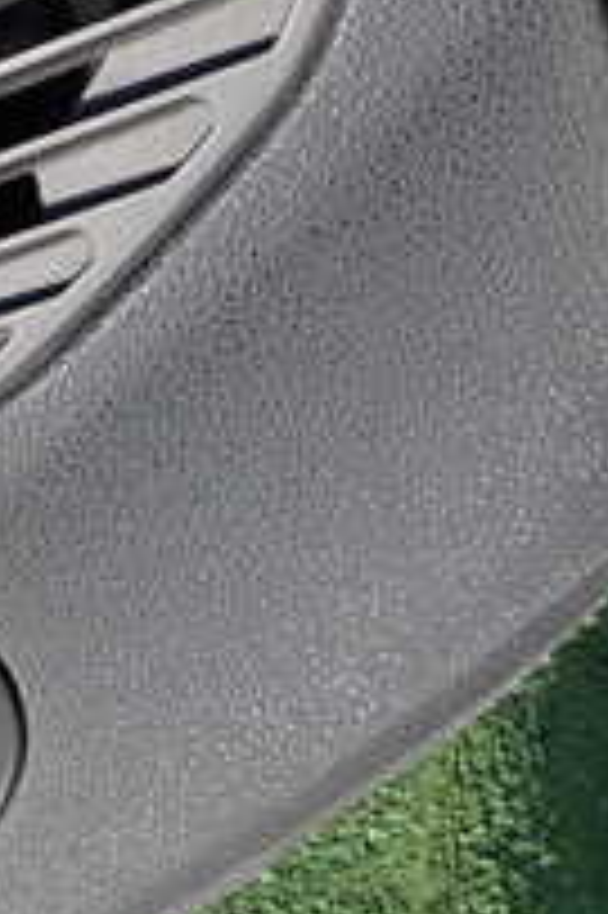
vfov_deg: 26.3
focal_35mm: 77
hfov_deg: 16.0
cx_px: -333
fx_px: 1954
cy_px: 405
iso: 100
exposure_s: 1/400
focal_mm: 4.5
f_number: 2.8
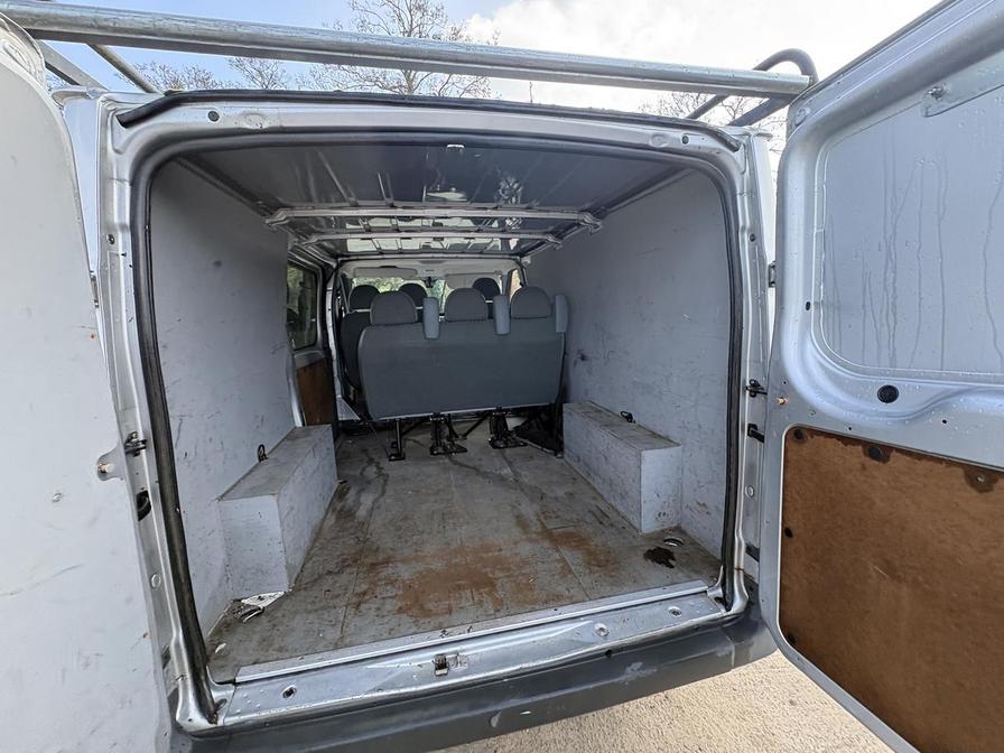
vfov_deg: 85.7
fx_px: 406
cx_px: 502
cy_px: 376
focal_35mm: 14
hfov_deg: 102.1
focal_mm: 2.22
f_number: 2.2
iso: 80
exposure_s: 1/136
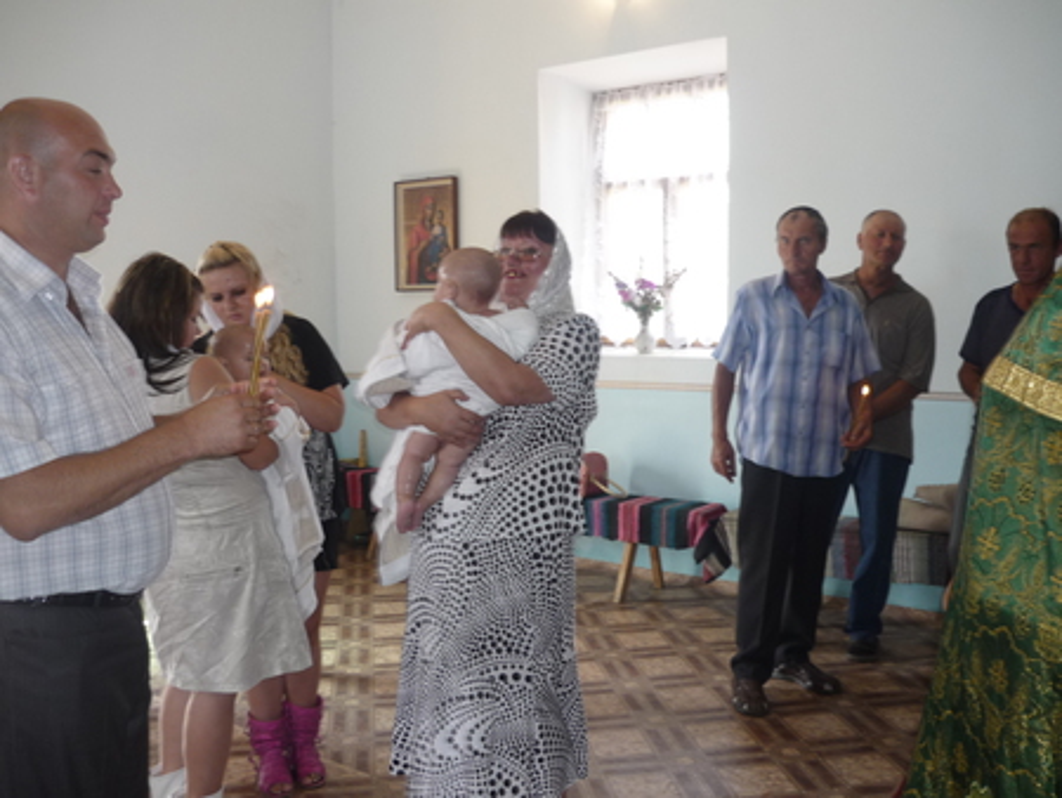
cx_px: 531
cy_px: 399
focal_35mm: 33
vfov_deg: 43.0
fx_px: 1013
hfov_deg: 55.3
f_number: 2.8
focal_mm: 5.5
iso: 100
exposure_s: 1/40
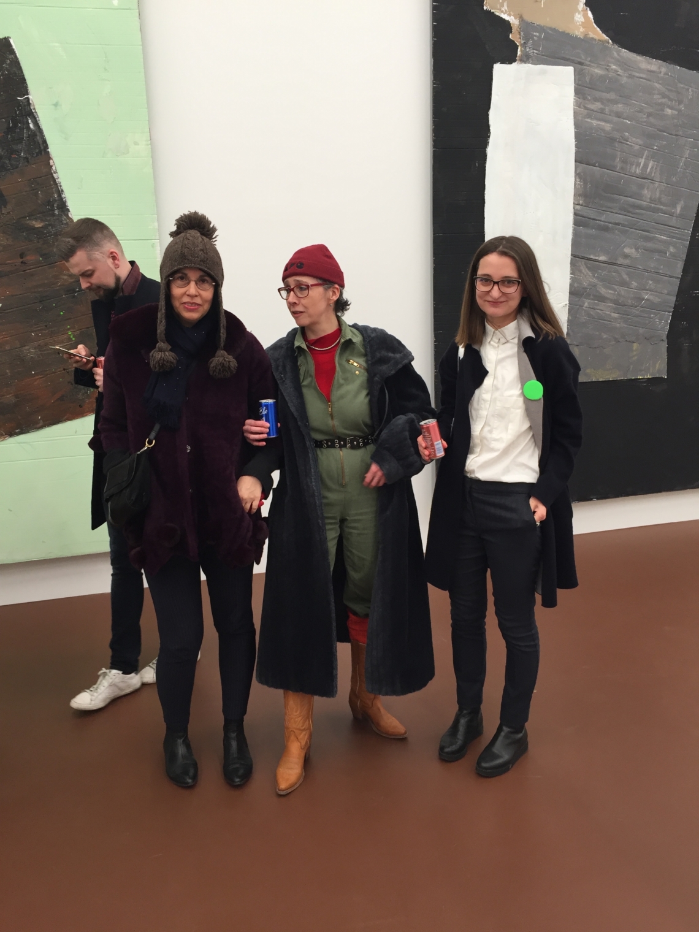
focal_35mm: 29
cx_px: 350
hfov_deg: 48.2
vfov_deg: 61.7
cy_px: 466
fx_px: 781
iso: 32
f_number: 2.2
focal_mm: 4.15
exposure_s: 1/33
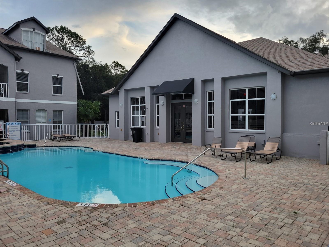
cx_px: 164
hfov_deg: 67.3
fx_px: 247
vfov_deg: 53.1
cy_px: 124
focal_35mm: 26
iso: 64
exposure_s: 1/120
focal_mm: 5.4
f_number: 1.8
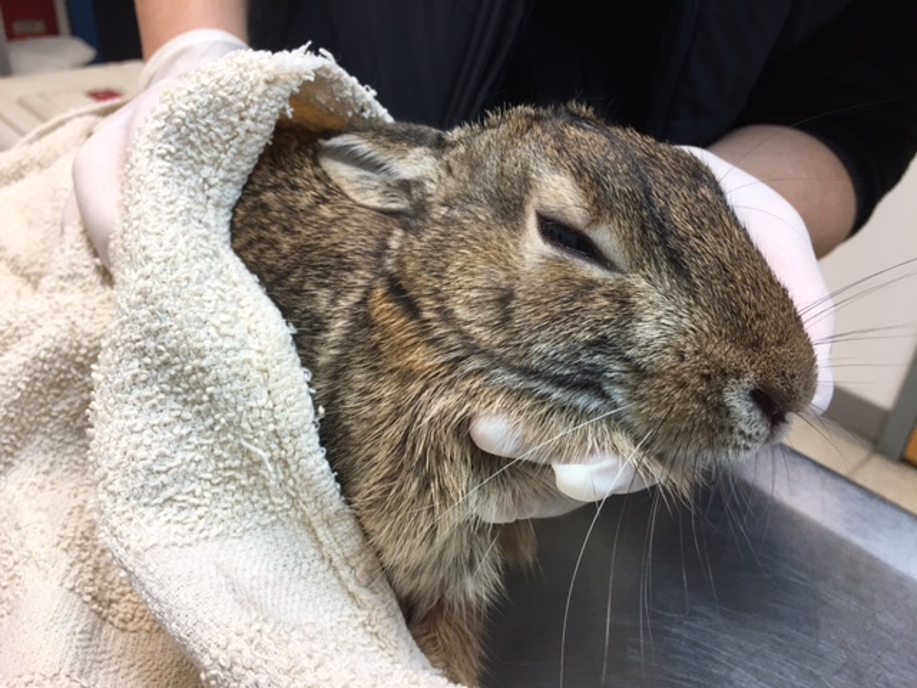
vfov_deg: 48.2
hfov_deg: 61.7
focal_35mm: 29
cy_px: 344
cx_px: 458
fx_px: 768
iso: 32
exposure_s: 1/30
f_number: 2.2
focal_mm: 4.15
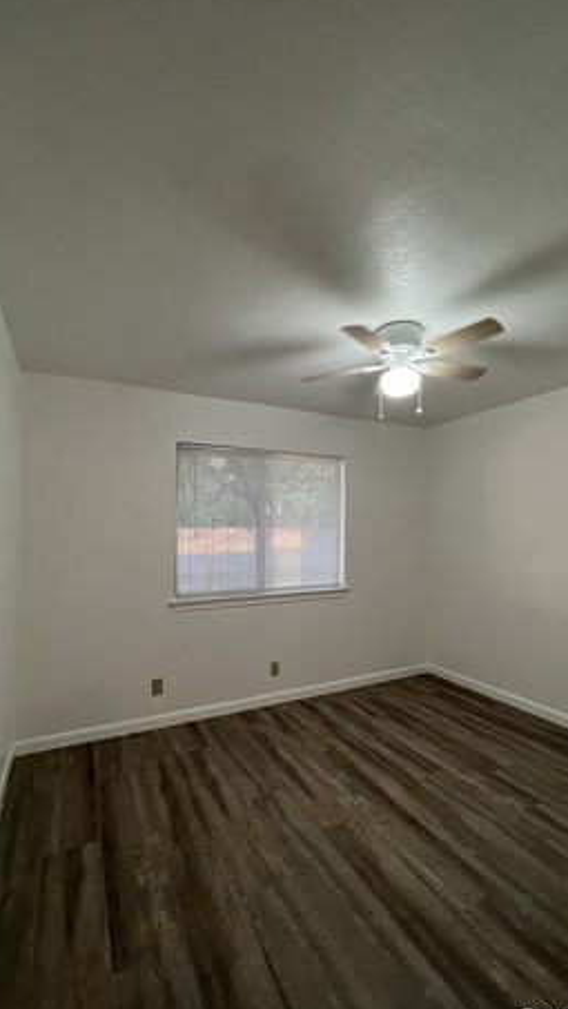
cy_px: 519
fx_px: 401
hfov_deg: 70.5
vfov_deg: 103.0
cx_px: 292
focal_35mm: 15
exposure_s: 1/60
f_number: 1.8
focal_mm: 1.57
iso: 250
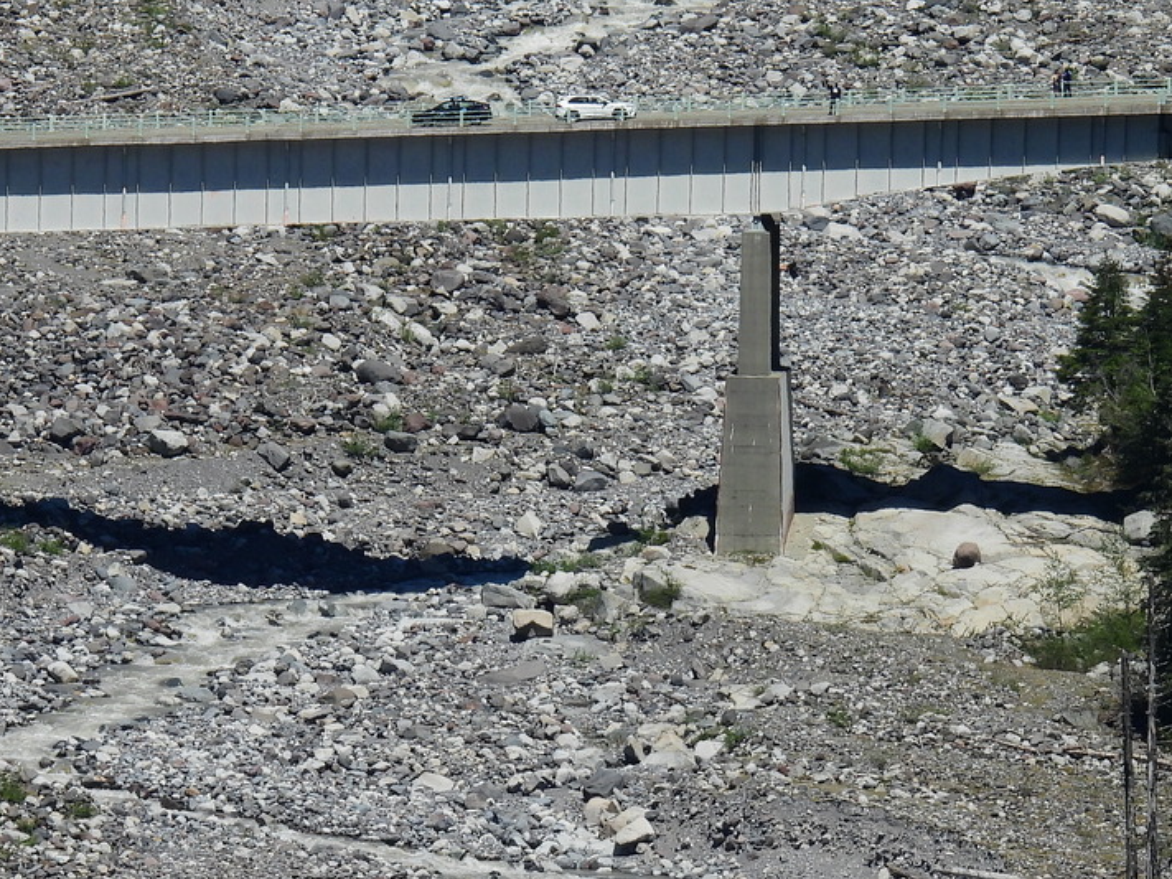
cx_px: 386
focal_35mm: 810
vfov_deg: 1.8
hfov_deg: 2.4
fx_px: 27420
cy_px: 274
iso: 100
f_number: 5
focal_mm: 80.3
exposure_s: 1/1000
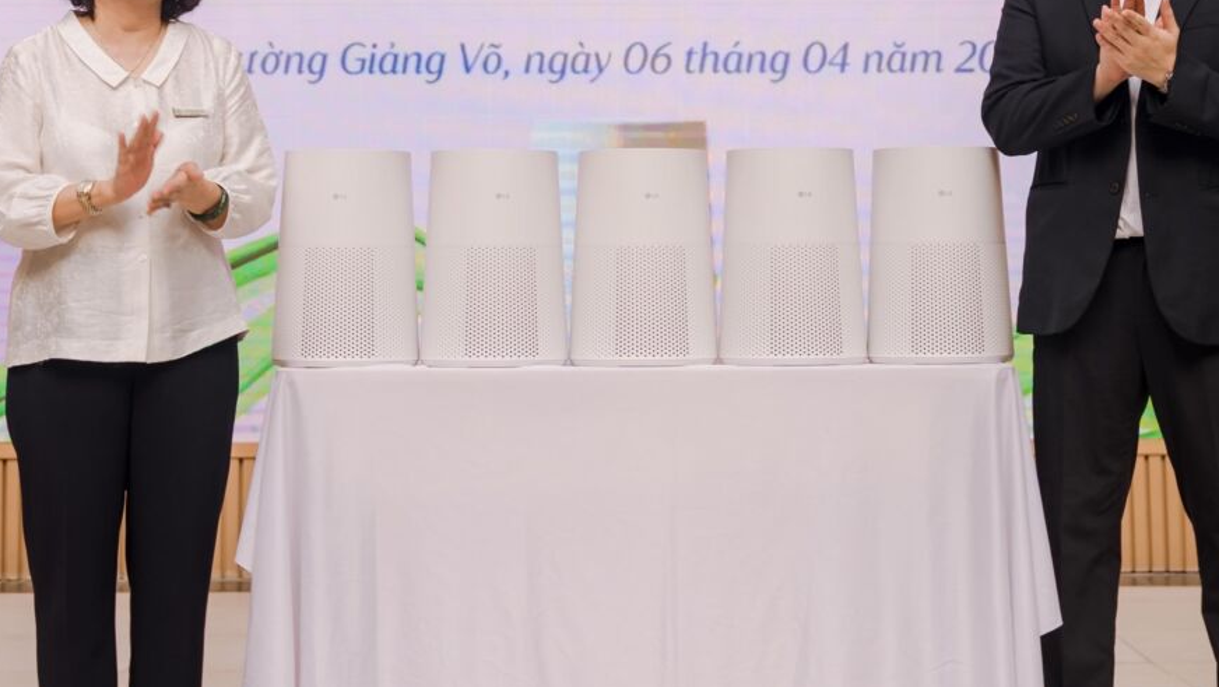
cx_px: 616
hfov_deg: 23.4
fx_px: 2942
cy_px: -40
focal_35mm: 91
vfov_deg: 13.1
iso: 100
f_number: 3.2
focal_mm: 37
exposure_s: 1/160
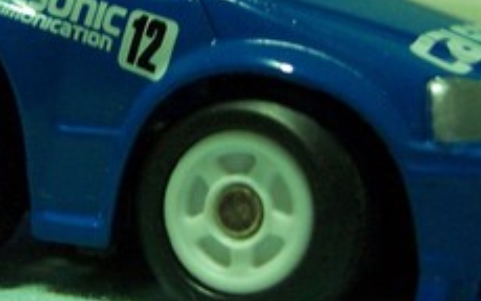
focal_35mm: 106
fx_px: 1390
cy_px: 59
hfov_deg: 19.4
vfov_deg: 12.3
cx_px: 92
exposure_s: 1/2
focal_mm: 6
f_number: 3
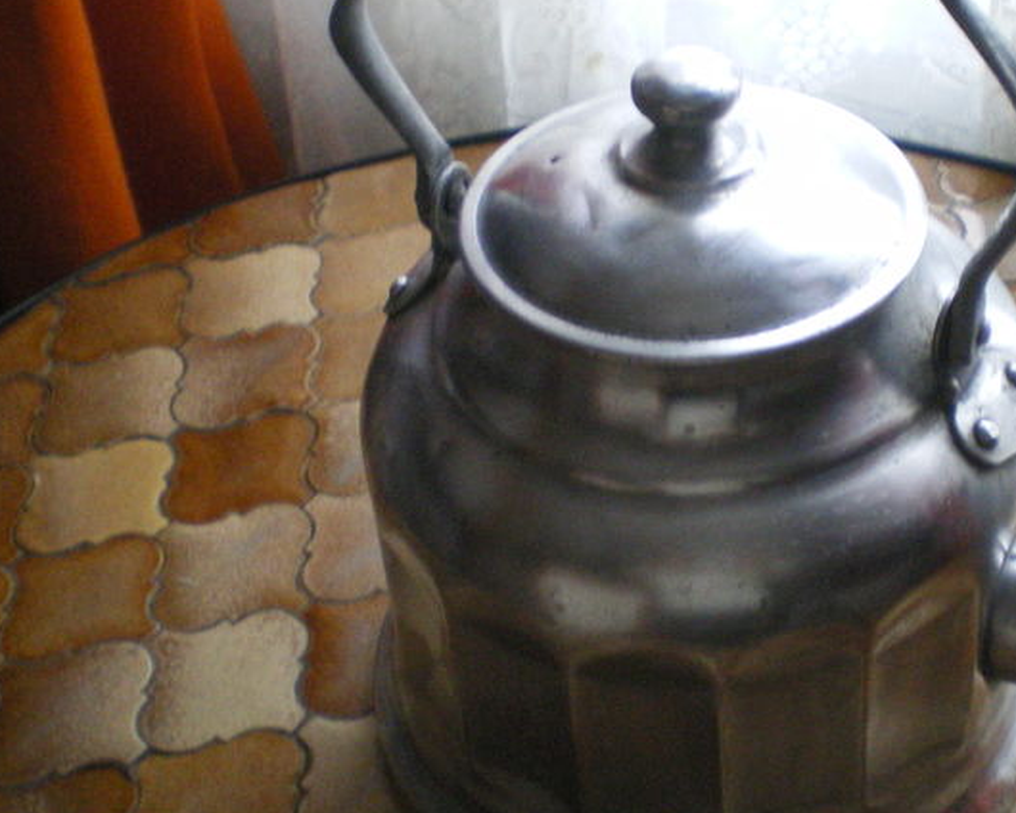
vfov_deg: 21.8
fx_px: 2105
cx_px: 700
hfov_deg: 26.9
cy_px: 495
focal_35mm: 70
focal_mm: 6.3
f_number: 3.1
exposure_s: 1/20
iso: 400
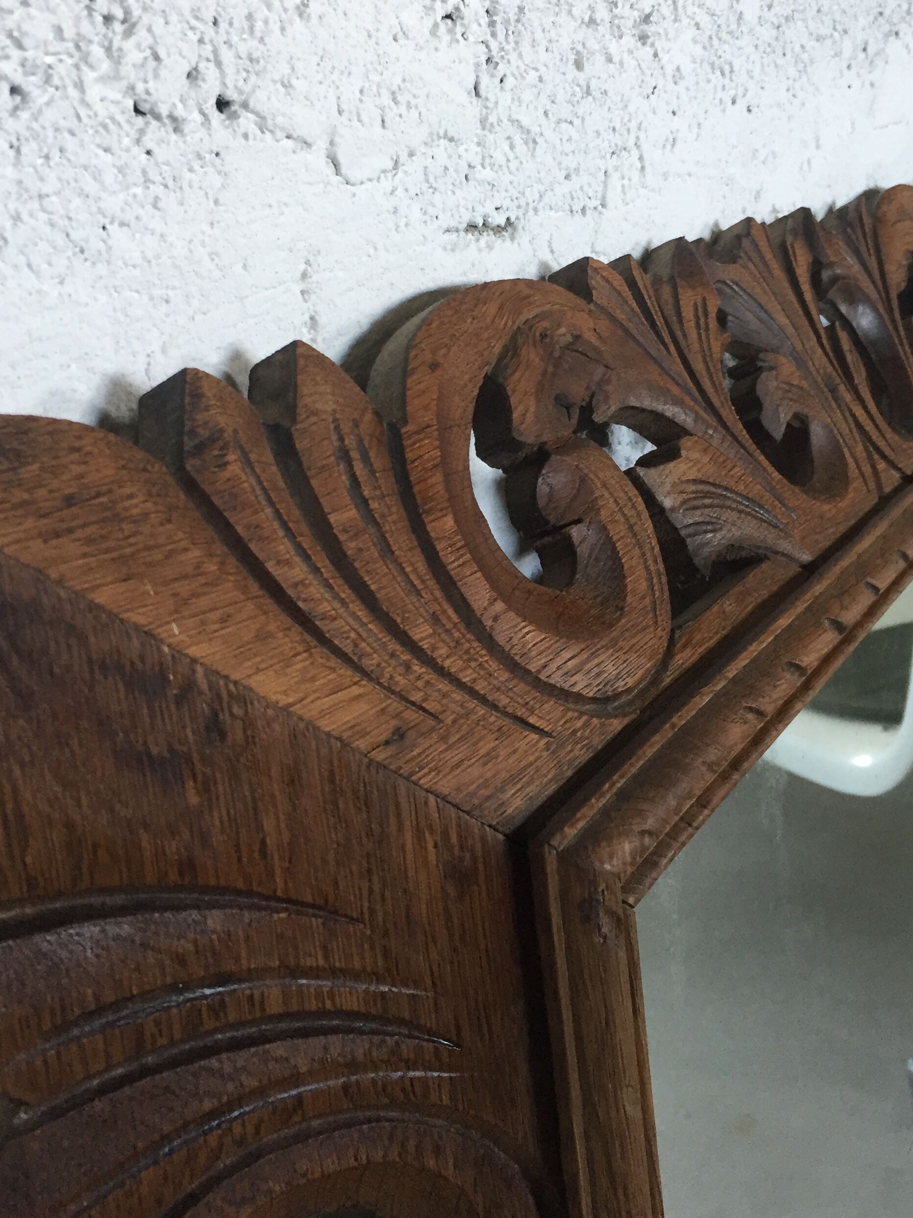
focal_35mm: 38
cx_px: 489
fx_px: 1336
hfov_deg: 37.7
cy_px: 439
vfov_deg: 48.4
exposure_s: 1/33
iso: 125
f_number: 2.2
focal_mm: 4.15
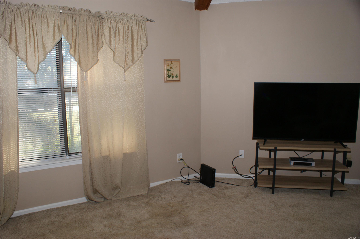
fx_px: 270
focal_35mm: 27
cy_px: 120
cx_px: 180
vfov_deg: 47.9
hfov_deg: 67.4
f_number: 5
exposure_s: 1/60
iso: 200
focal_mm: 18
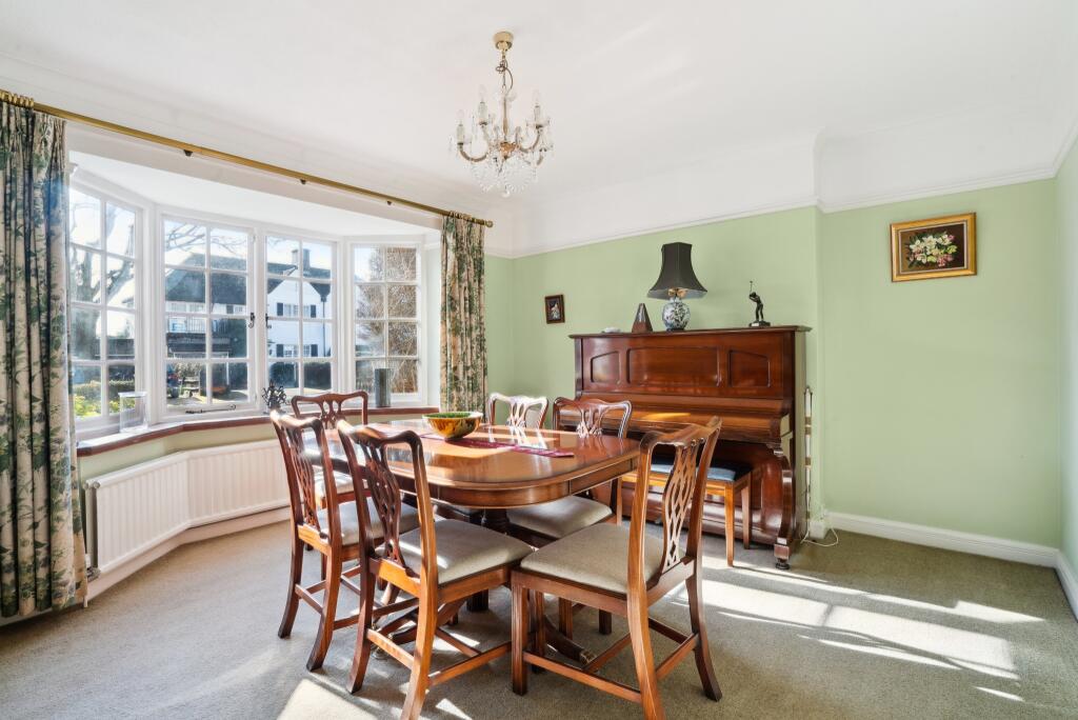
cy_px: 360
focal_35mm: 16
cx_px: 539
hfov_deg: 96.7
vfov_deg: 73.8
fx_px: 479
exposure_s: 1/20
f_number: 11
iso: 640
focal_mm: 16
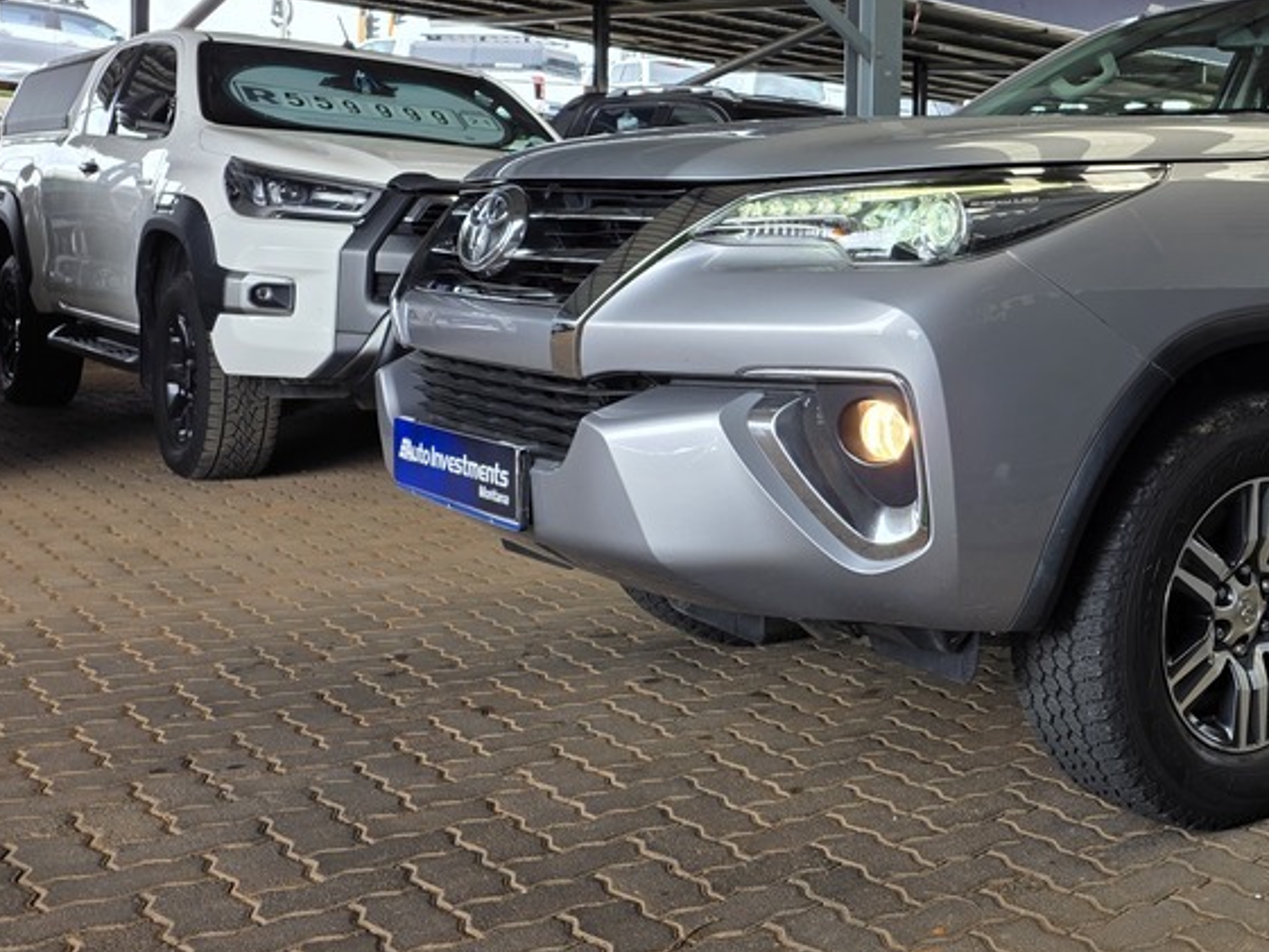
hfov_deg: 41.2
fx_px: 1540
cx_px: 1145
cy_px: 380
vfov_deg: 34.2
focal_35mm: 42
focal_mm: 6.25
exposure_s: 1/52
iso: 12
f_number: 1.7
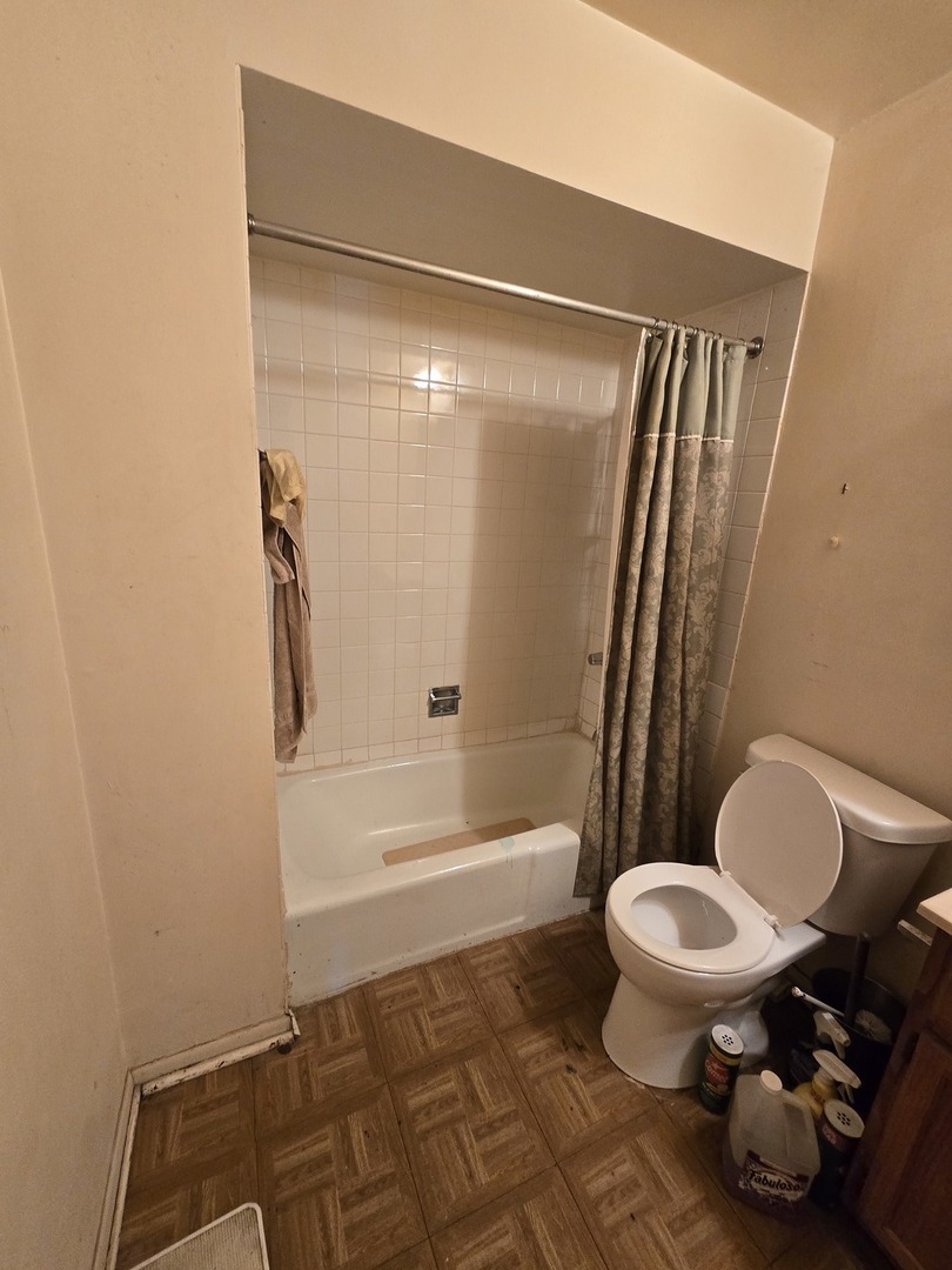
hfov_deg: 89.9
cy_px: 635
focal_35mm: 13
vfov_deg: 106.2
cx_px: 476
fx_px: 477
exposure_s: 1/60
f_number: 2.2
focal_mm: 2.2
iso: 320
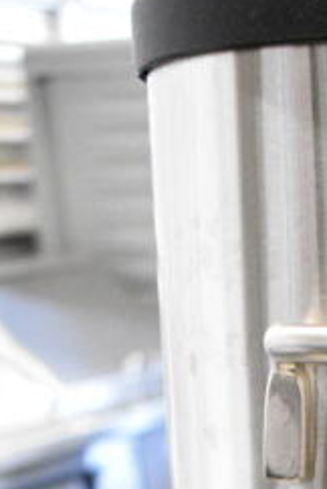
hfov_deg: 11.2
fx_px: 1615
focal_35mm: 119
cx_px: 450
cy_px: 817
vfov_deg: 15.3
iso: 6400
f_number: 4.5
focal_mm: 21
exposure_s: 1/80
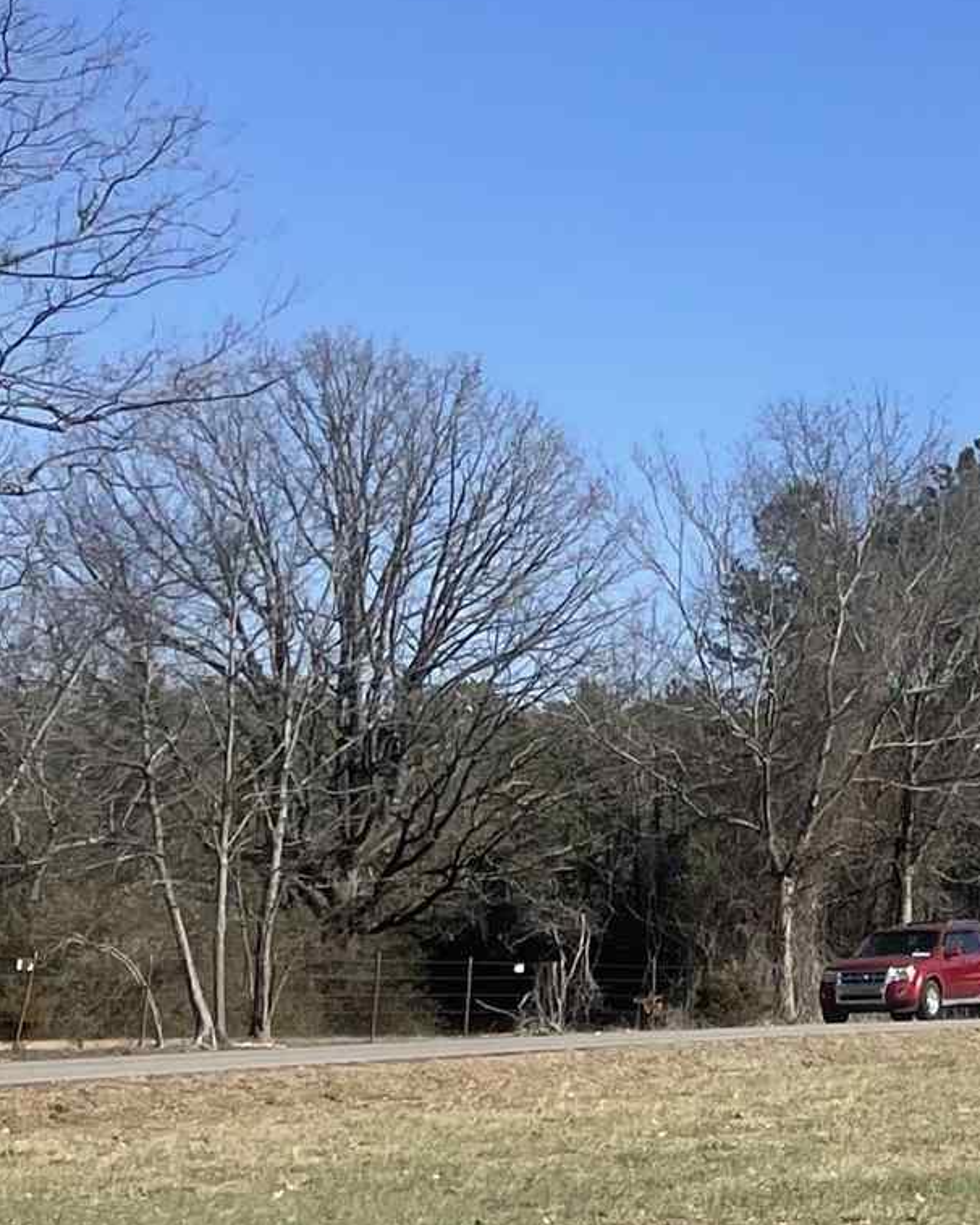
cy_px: 649
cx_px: 2272
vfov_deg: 18.6
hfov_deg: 12.2
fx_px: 3733
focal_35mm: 103
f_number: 1.6
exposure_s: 1/3125
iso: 32
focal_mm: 4.2
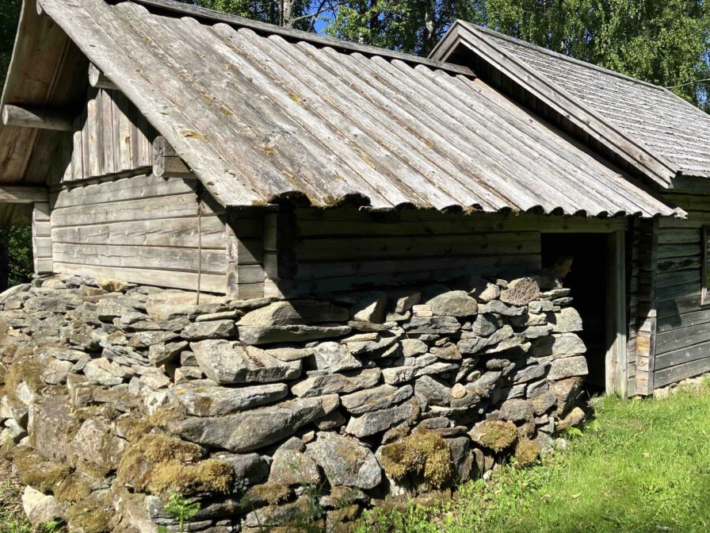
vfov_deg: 44.2
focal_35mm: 32
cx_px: 403
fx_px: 656
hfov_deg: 56.6
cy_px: 270
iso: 32
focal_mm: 3.99
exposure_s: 1/1517
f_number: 1.8
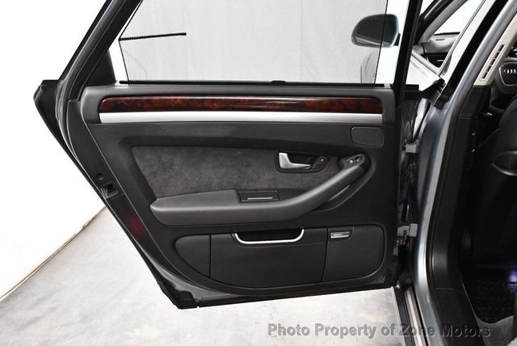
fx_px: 517
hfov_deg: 53.1
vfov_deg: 36.9
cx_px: 258
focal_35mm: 36
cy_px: 173
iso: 3200
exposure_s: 1/100
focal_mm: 18
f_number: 3.5
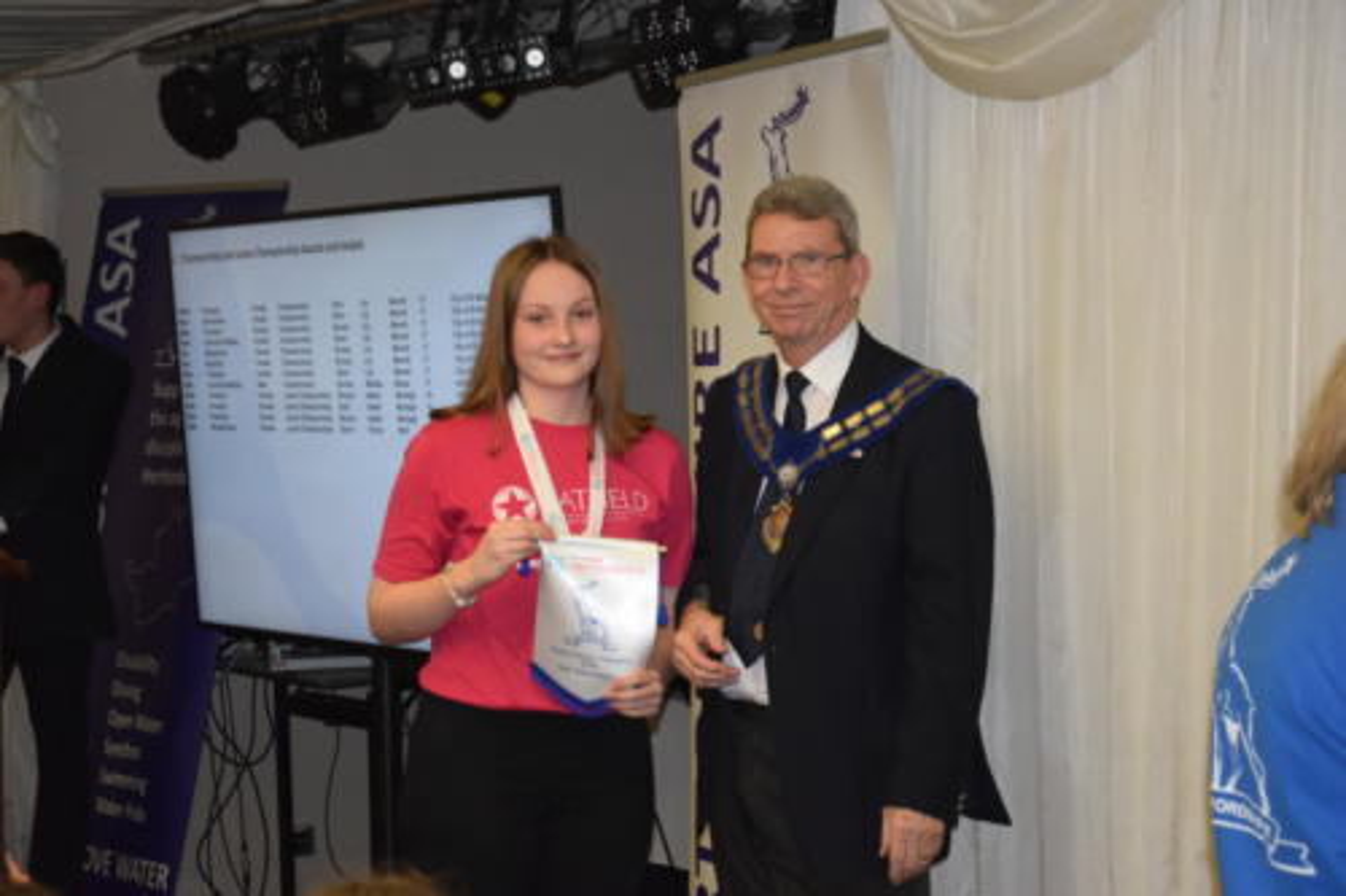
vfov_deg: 16.5
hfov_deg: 24.6
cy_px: 448
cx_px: 673
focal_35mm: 82
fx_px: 3083
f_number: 5.6
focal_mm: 55
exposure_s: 1/60
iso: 3200
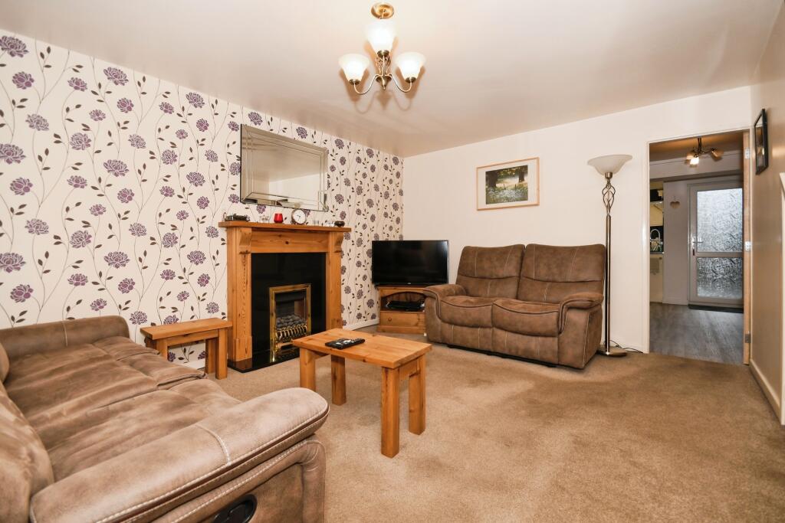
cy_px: 262
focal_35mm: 15
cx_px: 392
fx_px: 327
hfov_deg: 100.4
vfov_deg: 77.3
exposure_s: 1/60
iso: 400
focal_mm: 10
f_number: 8
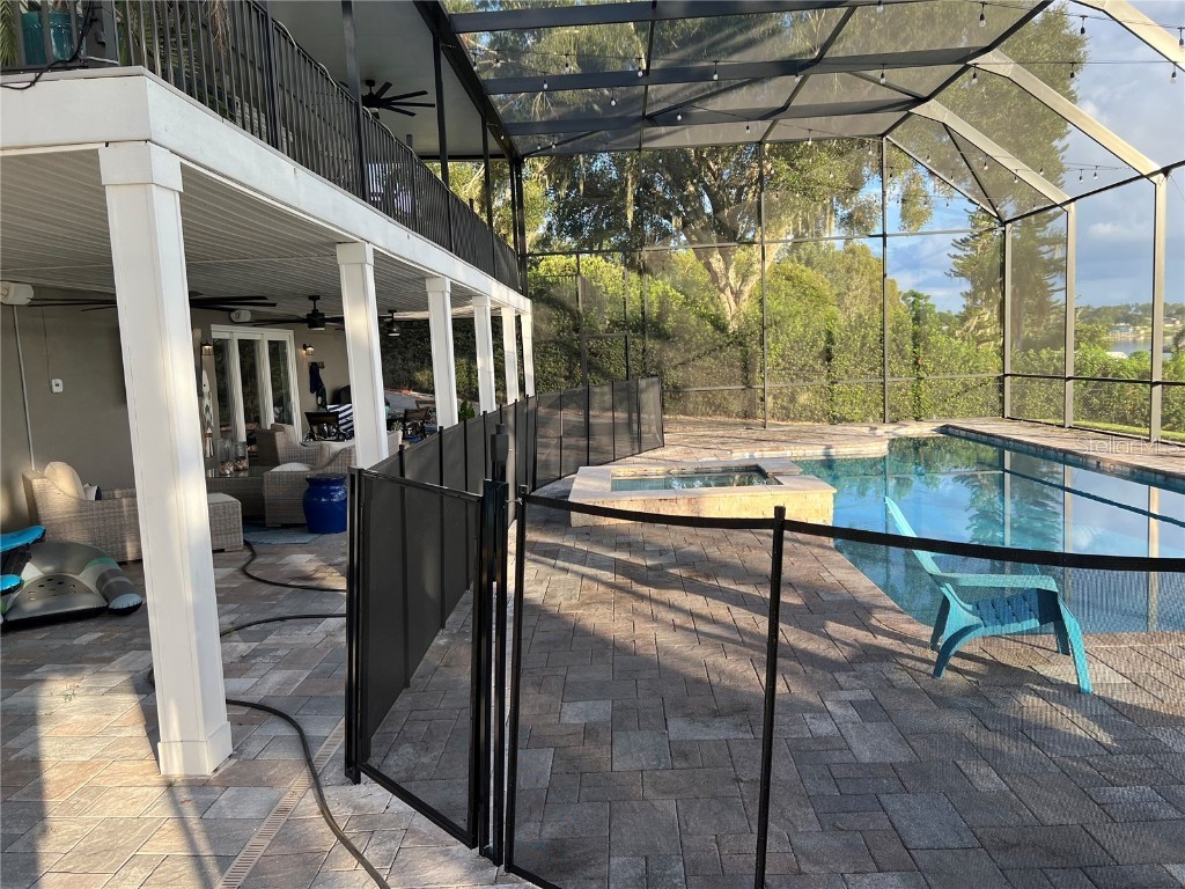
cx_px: 592
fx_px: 890
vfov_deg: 53.1
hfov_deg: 67.3
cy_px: 444
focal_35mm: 26
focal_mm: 5.7
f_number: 1.5
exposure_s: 1/461
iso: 50
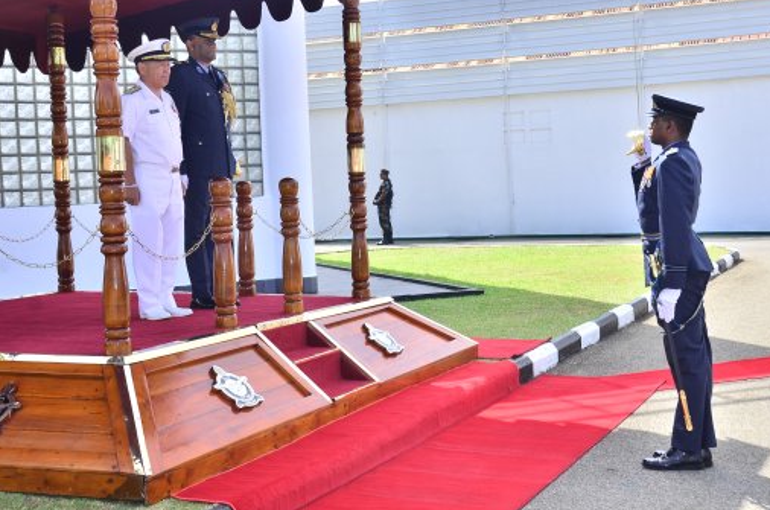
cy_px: 215
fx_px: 1101
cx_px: 431
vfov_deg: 26.0
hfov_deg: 38.5
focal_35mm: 52
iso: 100
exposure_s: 1/160
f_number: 7.1
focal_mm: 29
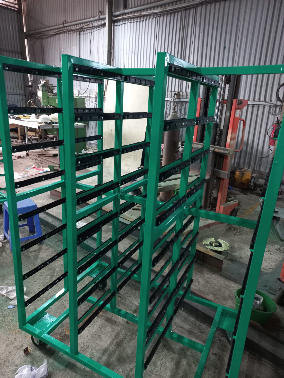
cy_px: 189
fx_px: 273
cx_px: 142
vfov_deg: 69.4
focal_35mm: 25
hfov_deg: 54.9
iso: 400
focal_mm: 4.6
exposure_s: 1/25
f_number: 1.8
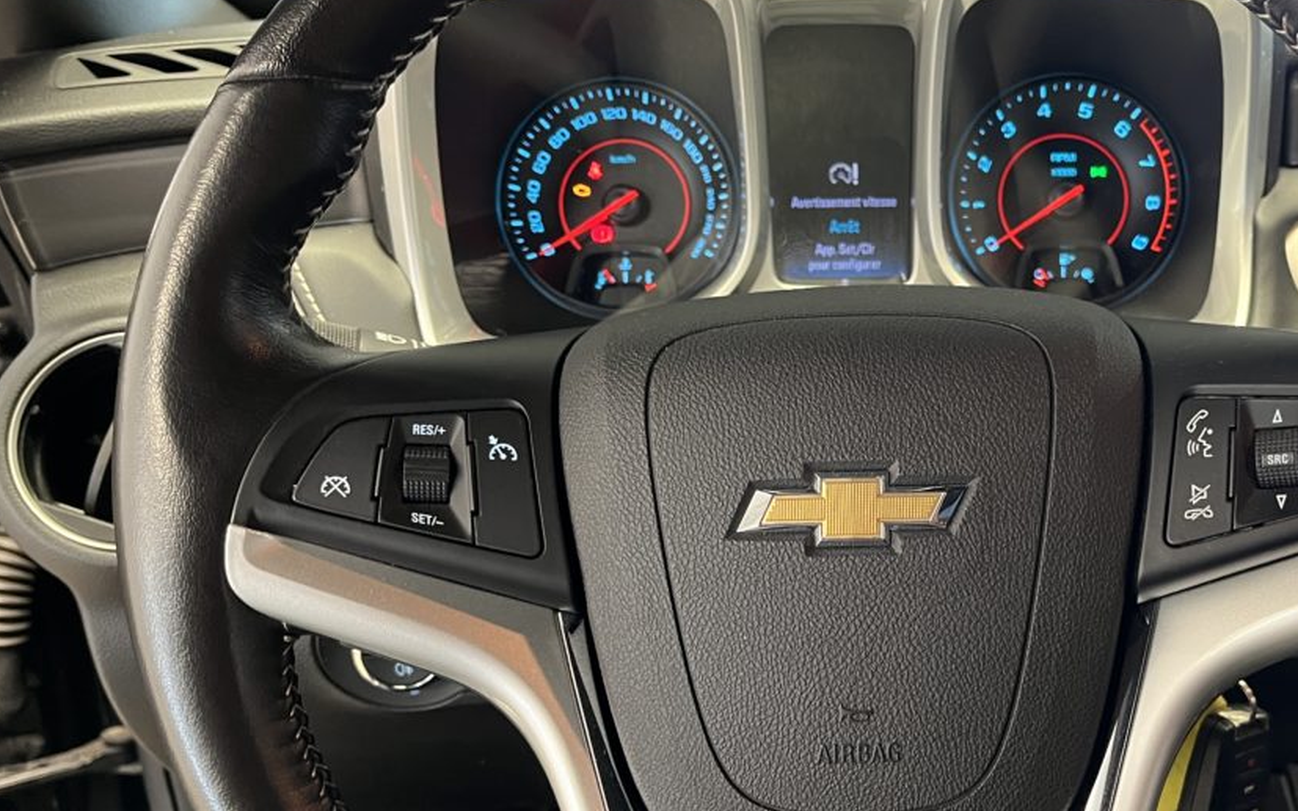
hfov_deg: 48.3
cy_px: 513
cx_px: 884
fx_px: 1415
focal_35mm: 40
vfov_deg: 31.8
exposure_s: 1/33
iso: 400
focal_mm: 5.1
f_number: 1.6
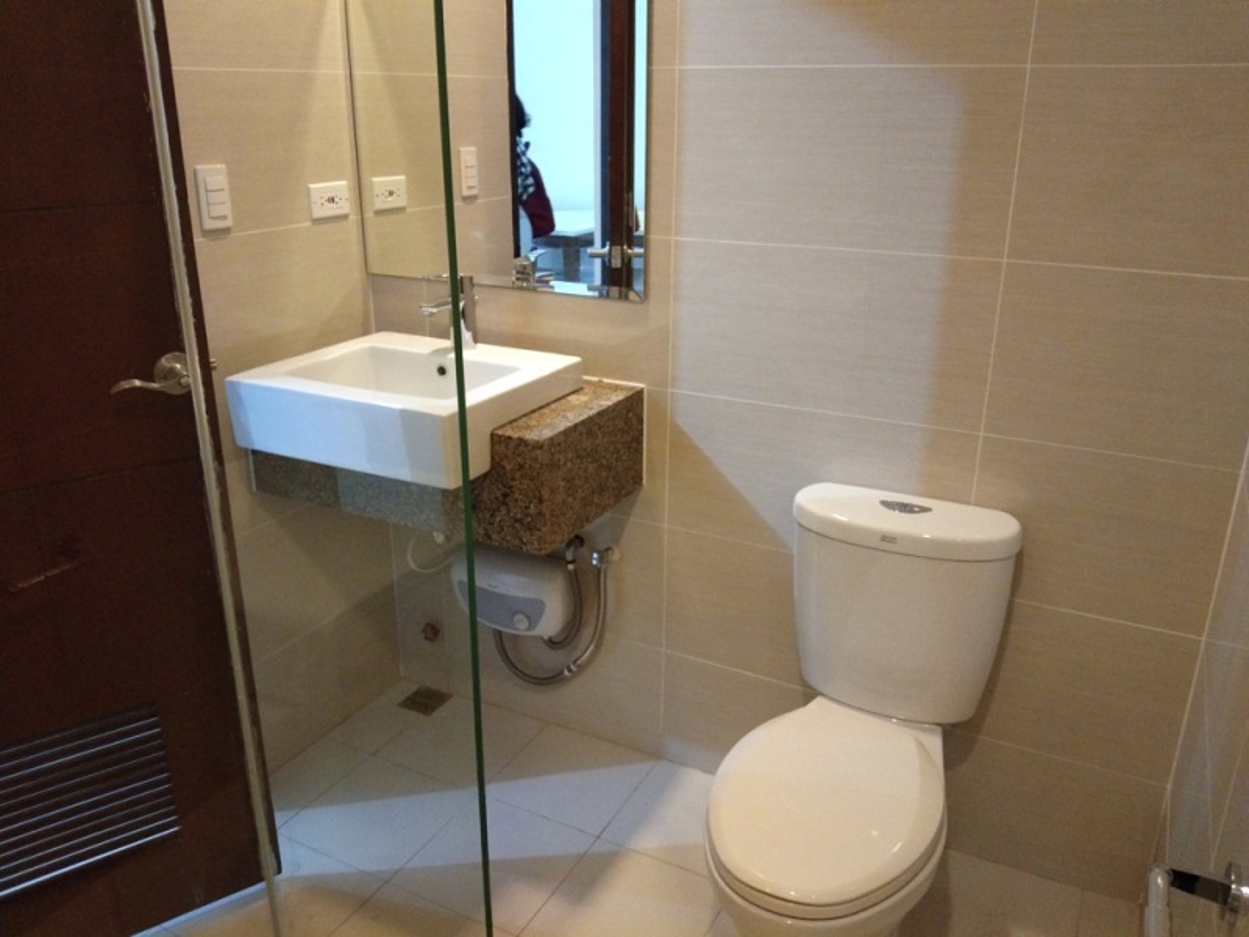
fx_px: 1119
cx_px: 624
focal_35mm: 31
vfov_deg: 45.4
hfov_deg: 58.4
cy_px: 468
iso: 800
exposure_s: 1/14.3
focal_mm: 3.69
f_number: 2
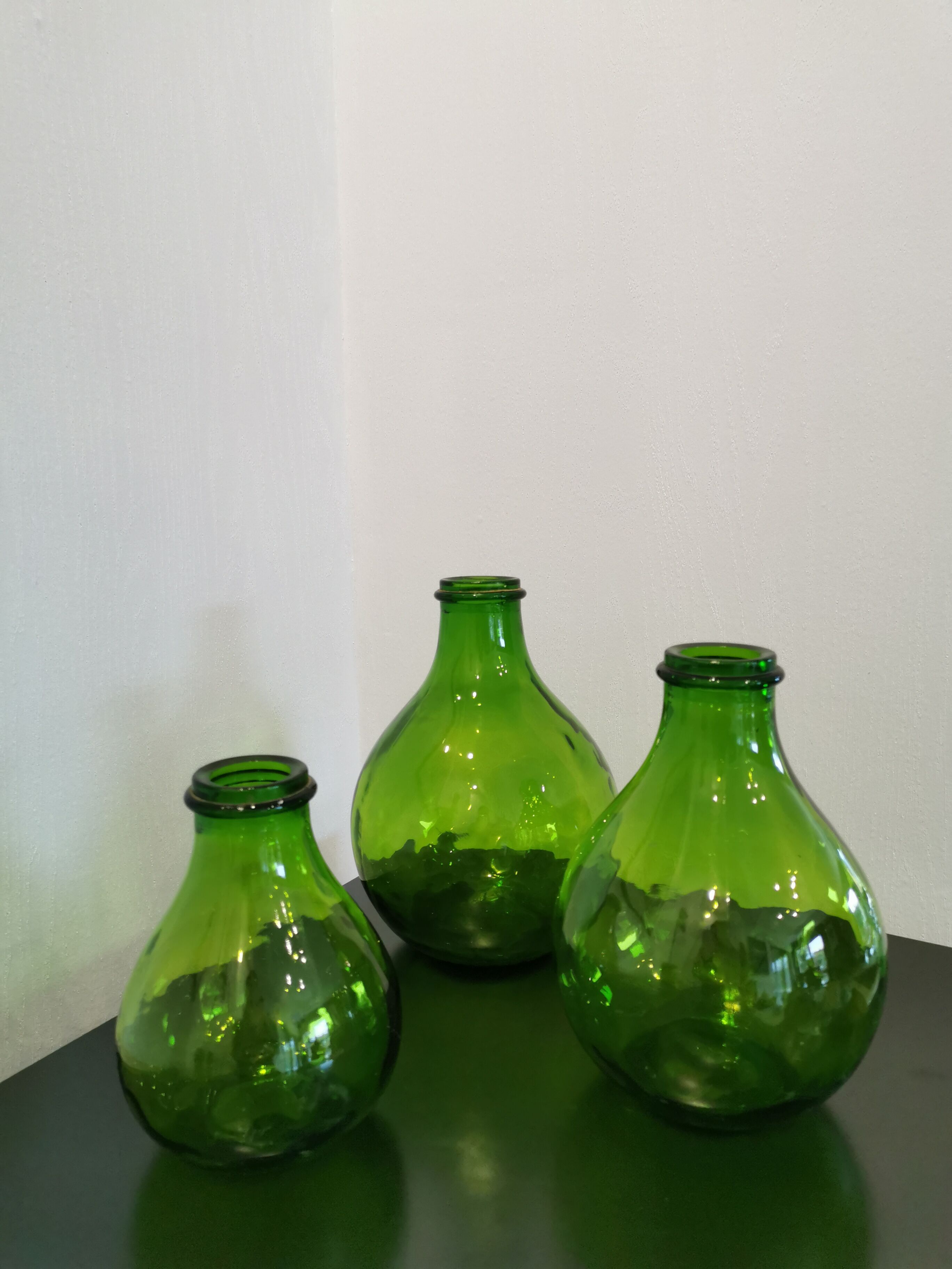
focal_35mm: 27
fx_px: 990
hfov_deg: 51.4
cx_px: 476
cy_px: 634
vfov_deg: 65.3
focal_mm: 5.58
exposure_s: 1/50
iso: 125
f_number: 1.8
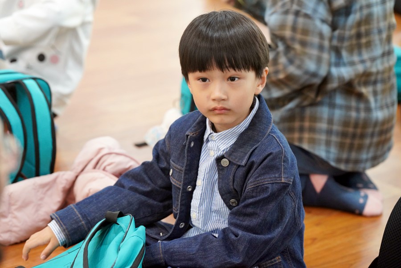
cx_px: 200
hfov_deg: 16.1
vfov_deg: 10.8
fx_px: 1415
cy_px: 134
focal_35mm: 127
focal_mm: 127
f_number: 4
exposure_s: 1/160
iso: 3200
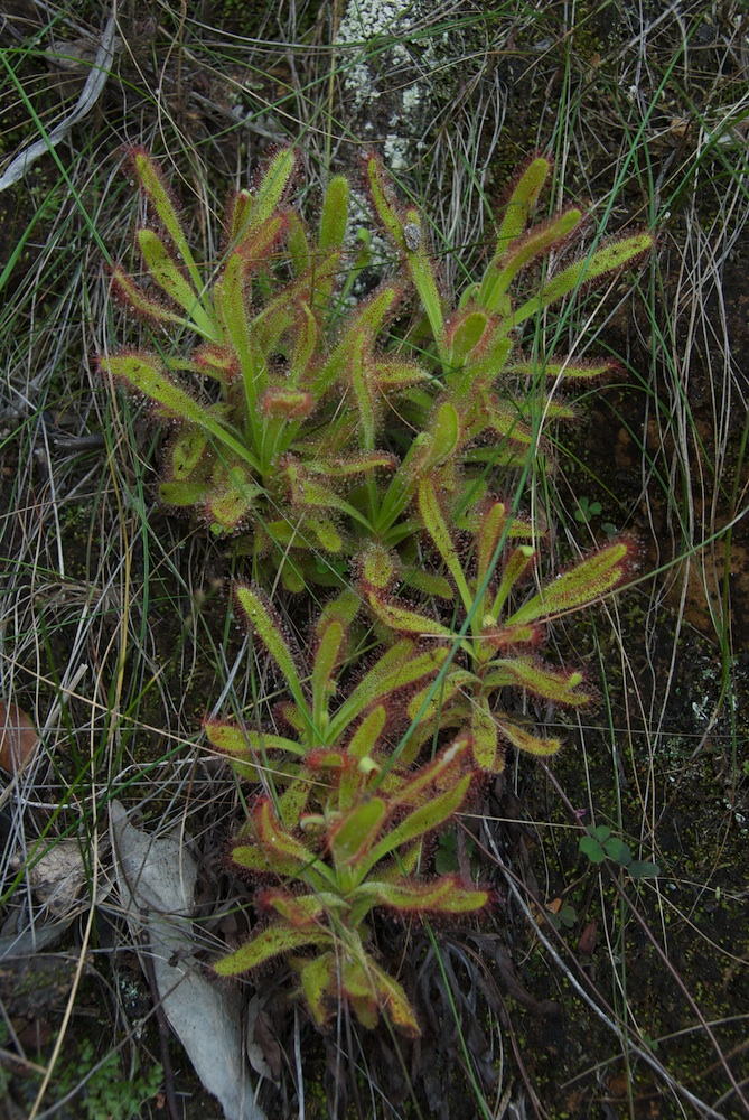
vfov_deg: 36.8
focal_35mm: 54
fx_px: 1681
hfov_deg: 25.1
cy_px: 560
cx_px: 374
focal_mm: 36
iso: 200
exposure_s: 1/50
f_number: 7.1
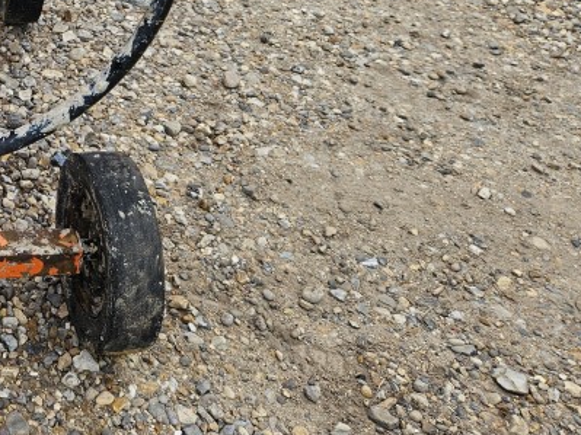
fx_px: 990
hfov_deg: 28.6
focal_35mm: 59
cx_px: -108
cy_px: -92
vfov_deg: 22.7
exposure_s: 1/533
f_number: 1.8
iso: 25
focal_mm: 5.4
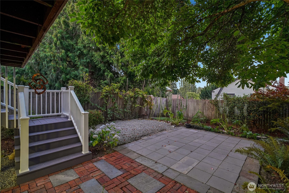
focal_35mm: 16
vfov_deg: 73.7
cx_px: 144
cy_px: 96
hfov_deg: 96.7
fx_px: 128
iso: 1600
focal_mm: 16
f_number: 8
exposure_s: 1.3
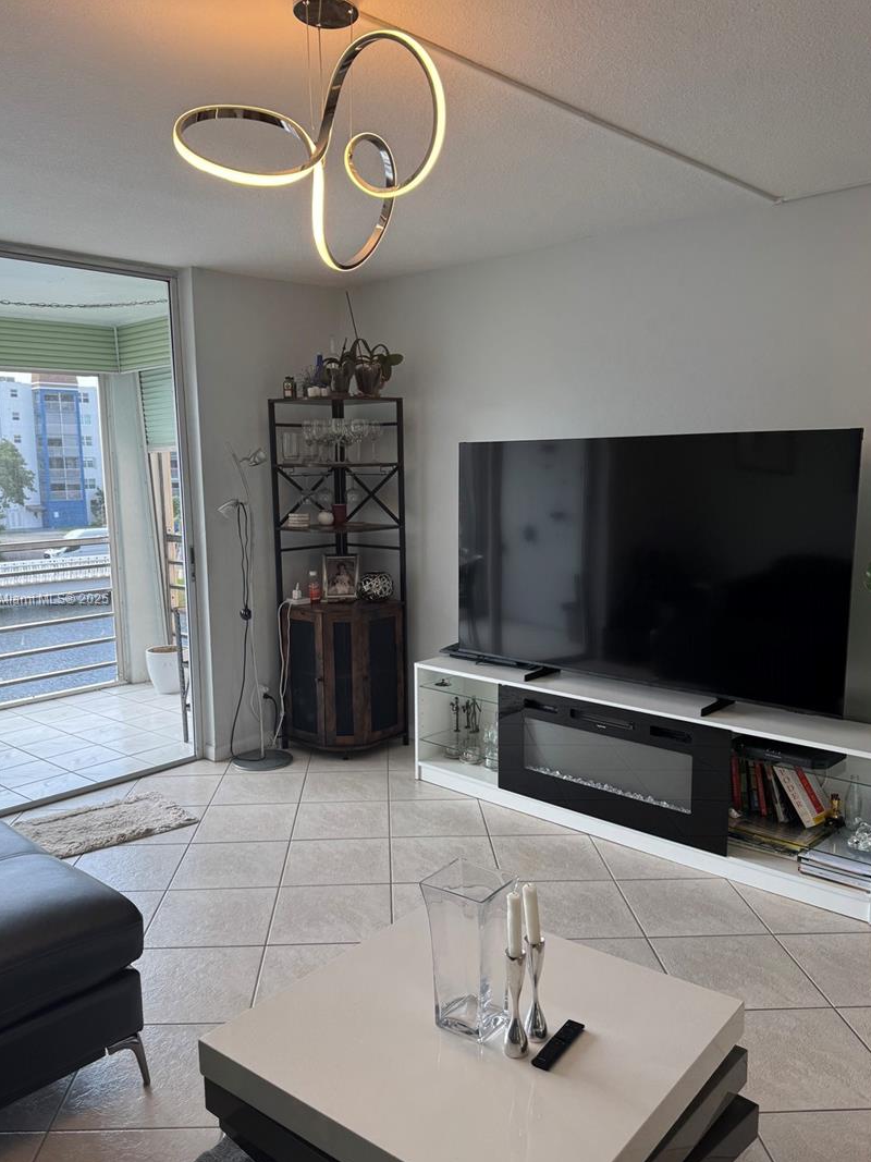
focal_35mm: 27
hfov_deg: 51.3
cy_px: 600
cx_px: 400
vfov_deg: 65.3
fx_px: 906
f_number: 1.78
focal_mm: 6.76
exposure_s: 1/255
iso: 64
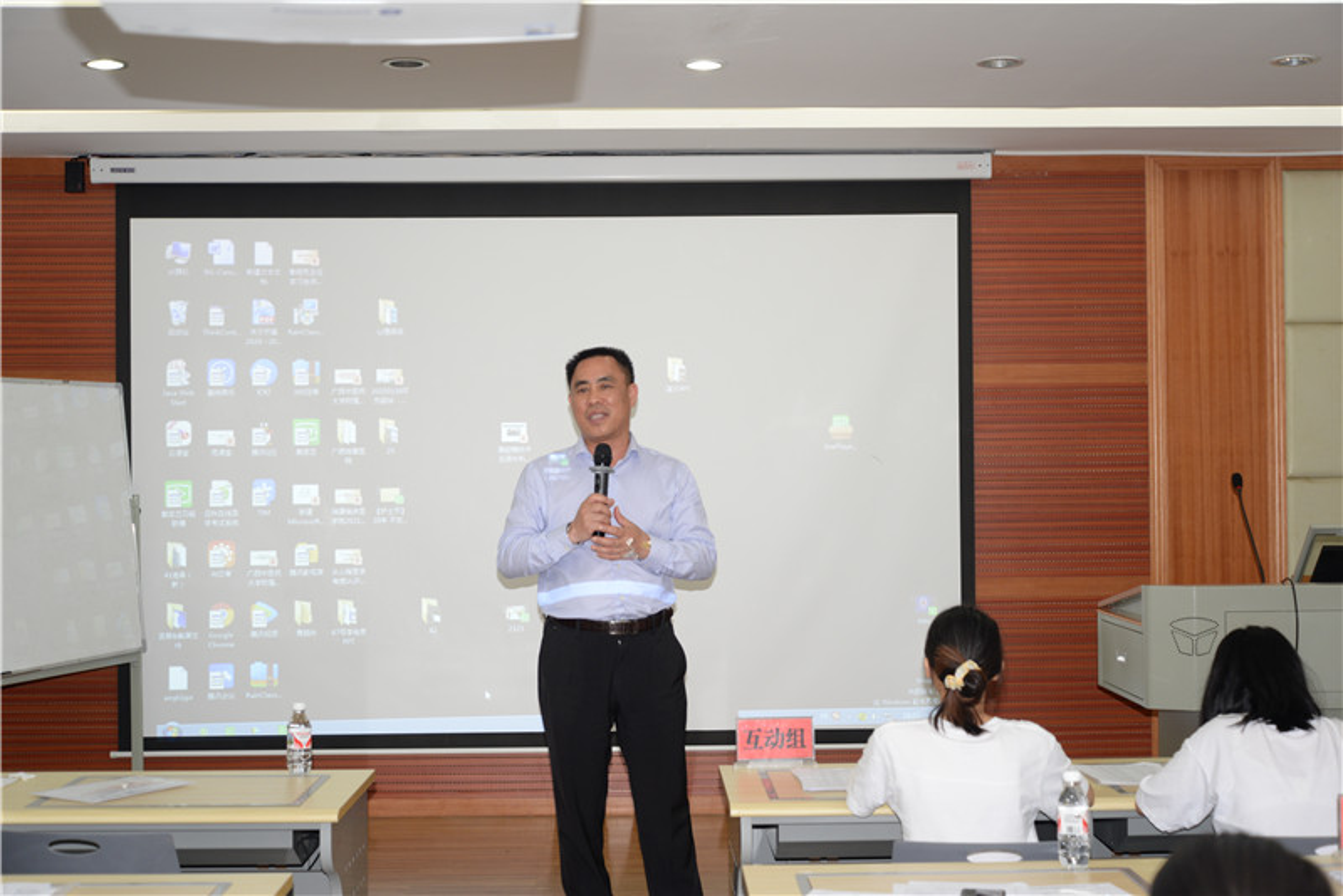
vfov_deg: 27.0
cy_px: 448
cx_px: 672
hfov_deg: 39.6
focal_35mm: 50
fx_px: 1866
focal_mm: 50
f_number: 4.2
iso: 450
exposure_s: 1/60
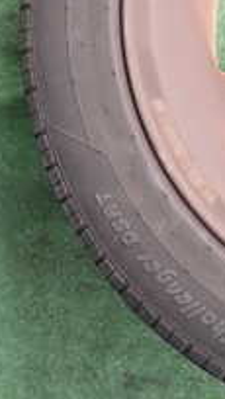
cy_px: 12
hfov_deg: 13.4
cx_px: 417
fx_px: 847
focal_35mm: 80
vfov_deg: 25.4
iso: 200
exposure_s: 1/100
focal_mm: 4.5
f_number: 2
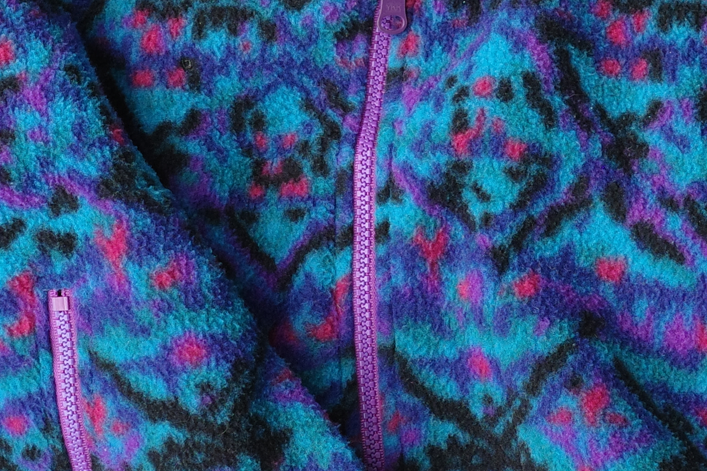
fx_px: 3319
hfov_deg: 12.2
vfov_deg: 8.1
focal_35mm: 169
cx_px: 443
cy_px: -19
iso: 640
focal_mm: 26
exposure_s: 1/800
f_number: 3.2
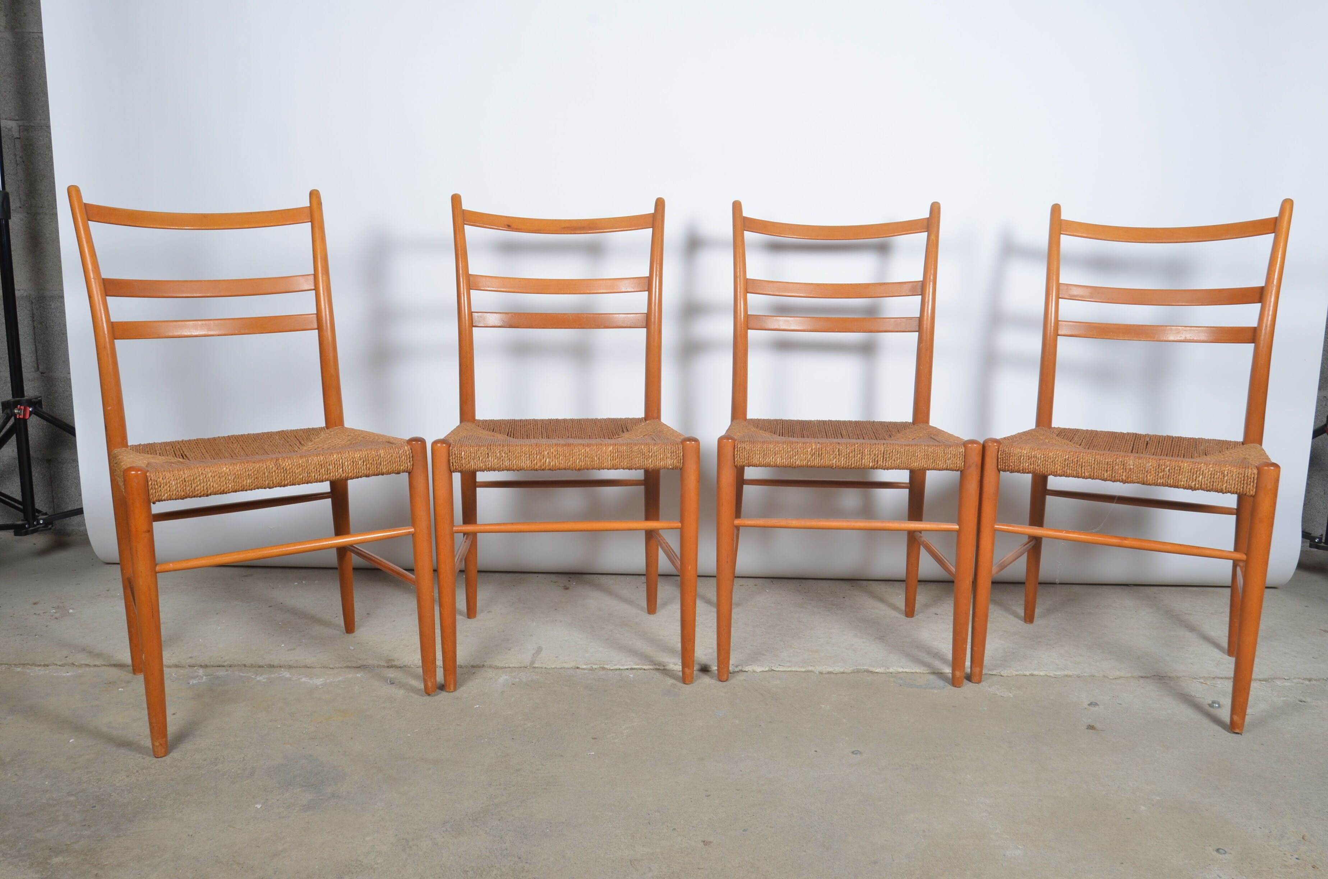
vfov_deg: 43.4
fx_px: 1104
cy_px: 440
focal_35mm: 30
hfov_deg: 62.0
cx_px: 664
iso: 100
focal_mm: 20
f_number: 11
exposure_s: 1/125
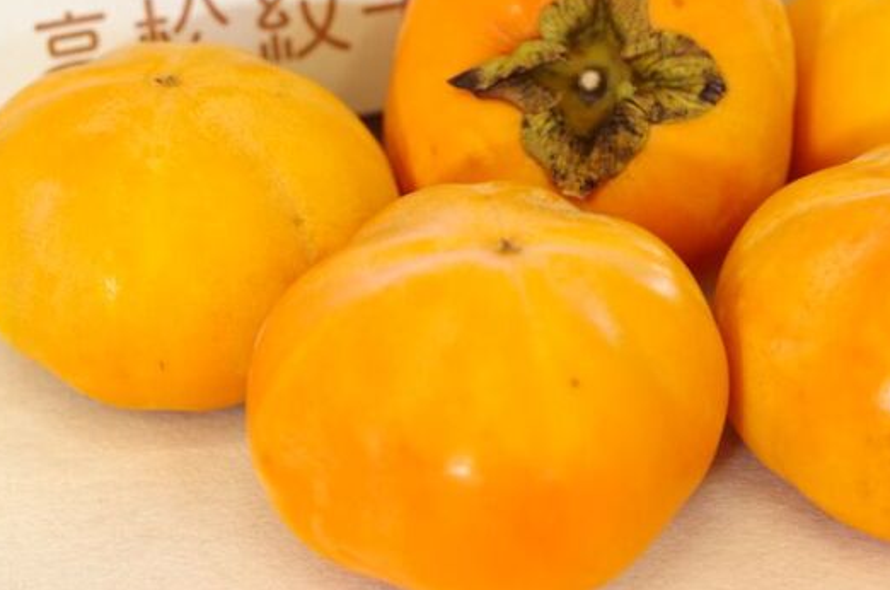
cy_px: 231
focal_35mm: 92
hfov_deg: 22.2
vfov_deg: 14.8
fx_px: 2270
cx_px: 525
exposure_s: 1/100
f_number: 4
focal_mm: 50
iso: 400
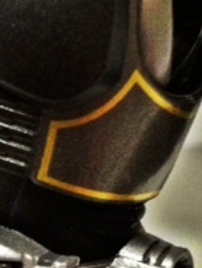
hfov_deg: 12.2
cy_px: -7
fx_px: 940
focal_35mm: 121
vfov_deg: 15.9
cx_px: 54
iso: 400
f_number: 2.4
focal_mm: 4.28
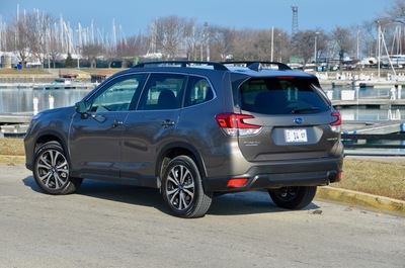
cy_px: 134
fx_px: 1179
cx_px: 202
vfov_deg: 13.0
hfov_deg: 19.5
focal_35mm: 105
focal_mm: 70
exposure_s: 1/800
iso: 200
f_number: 7.1
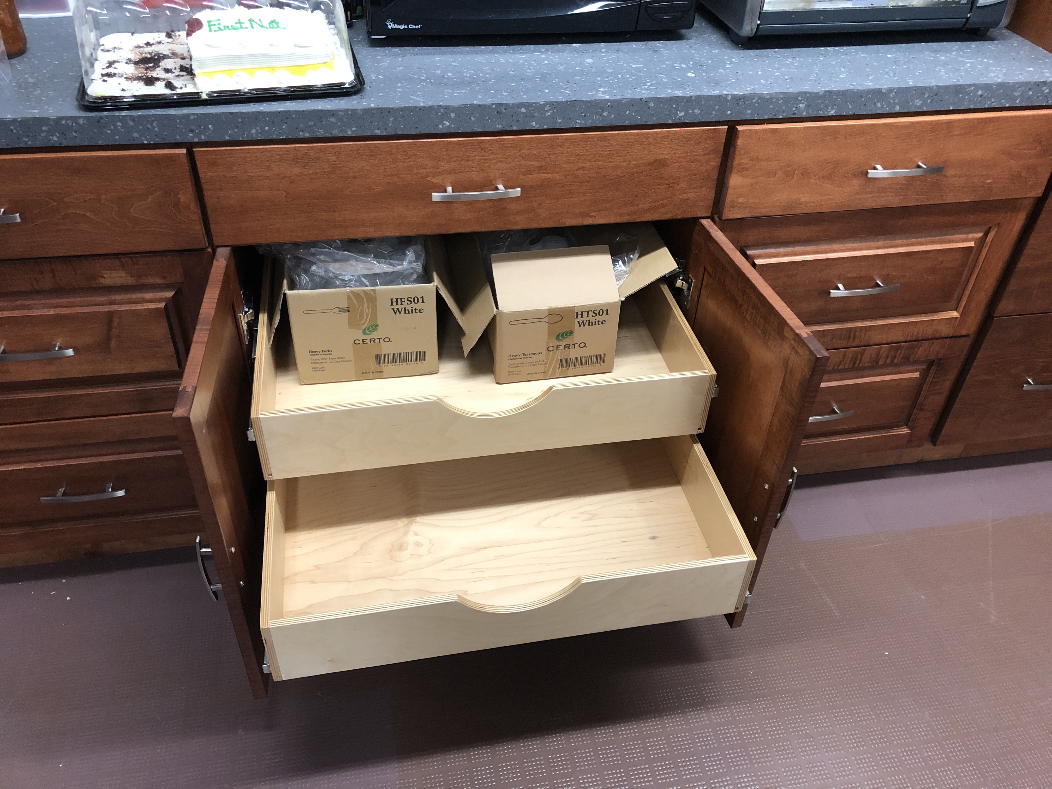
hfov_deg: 63.4
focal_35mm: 28
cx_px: 526
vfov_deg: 49.7
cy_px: 394
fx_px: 851
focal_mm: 3.99
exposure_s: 1/15
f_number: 1.8
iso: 100
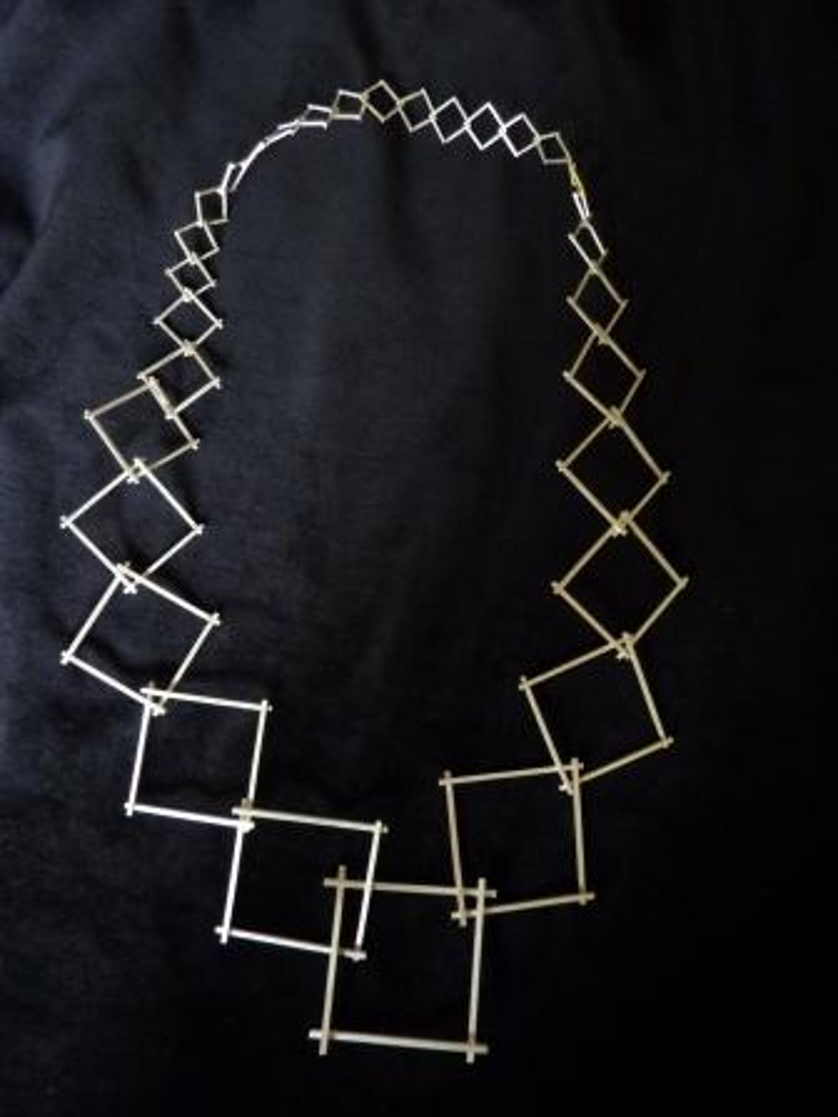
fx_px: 807
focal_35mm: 25
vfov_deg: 69.4
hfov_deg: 54.9
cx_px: 419
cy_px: 558
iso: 400
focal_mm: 4.1
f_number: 3.3
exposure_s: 1/8
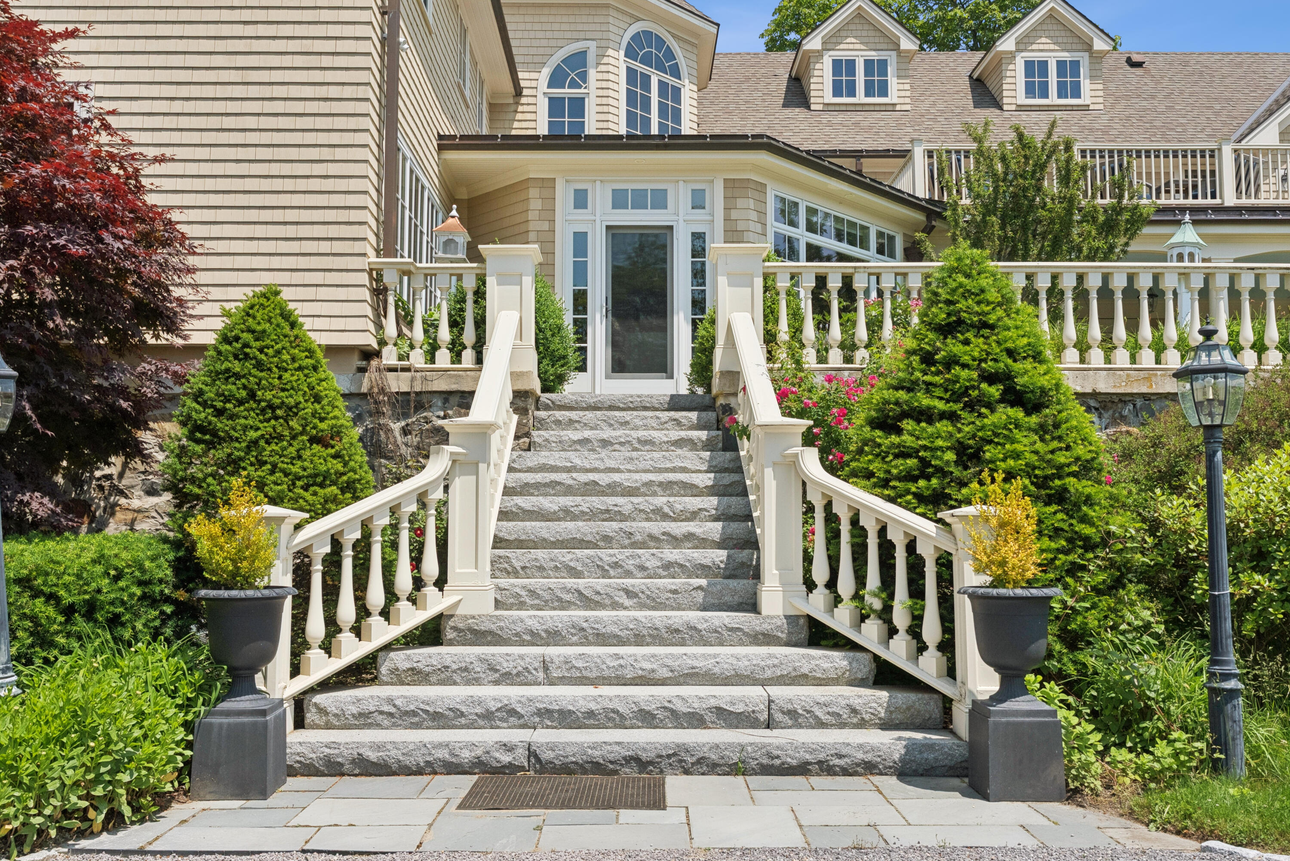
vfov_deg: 43.6
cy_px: 430
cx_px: 645
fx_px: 1075
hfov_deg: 61.9
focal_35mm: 30
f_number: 7.1
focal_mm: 30
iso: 320
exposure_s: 1/2500
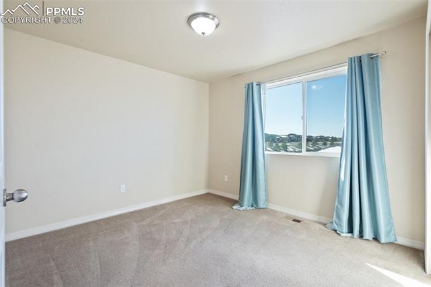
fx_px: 191
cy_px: 144
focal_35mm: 16
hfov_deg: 96.8
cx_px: 216
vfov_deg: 73.7
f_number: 8
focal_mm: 16
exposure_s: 1/45
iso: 1250
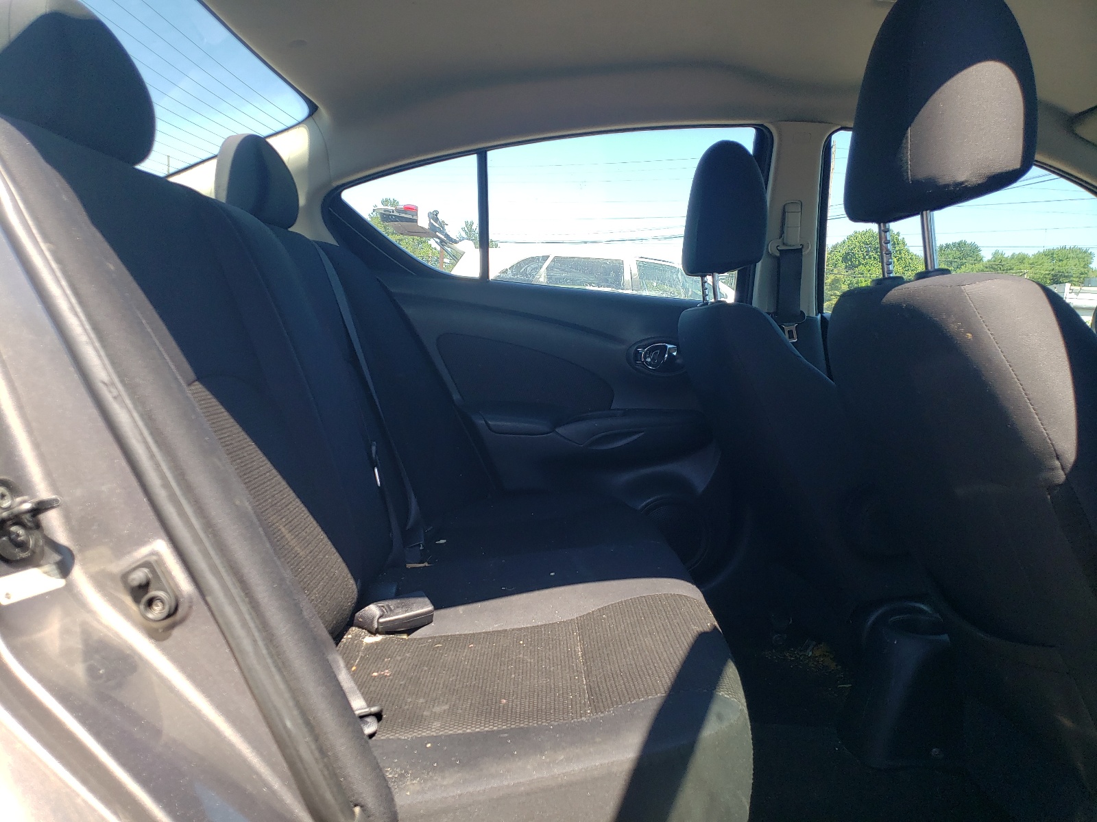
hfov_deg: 67.3
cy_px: 411
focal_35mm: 26
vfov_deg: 53.1
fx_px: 824
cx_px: 548
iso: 50
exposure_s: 1/588
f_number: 1.5
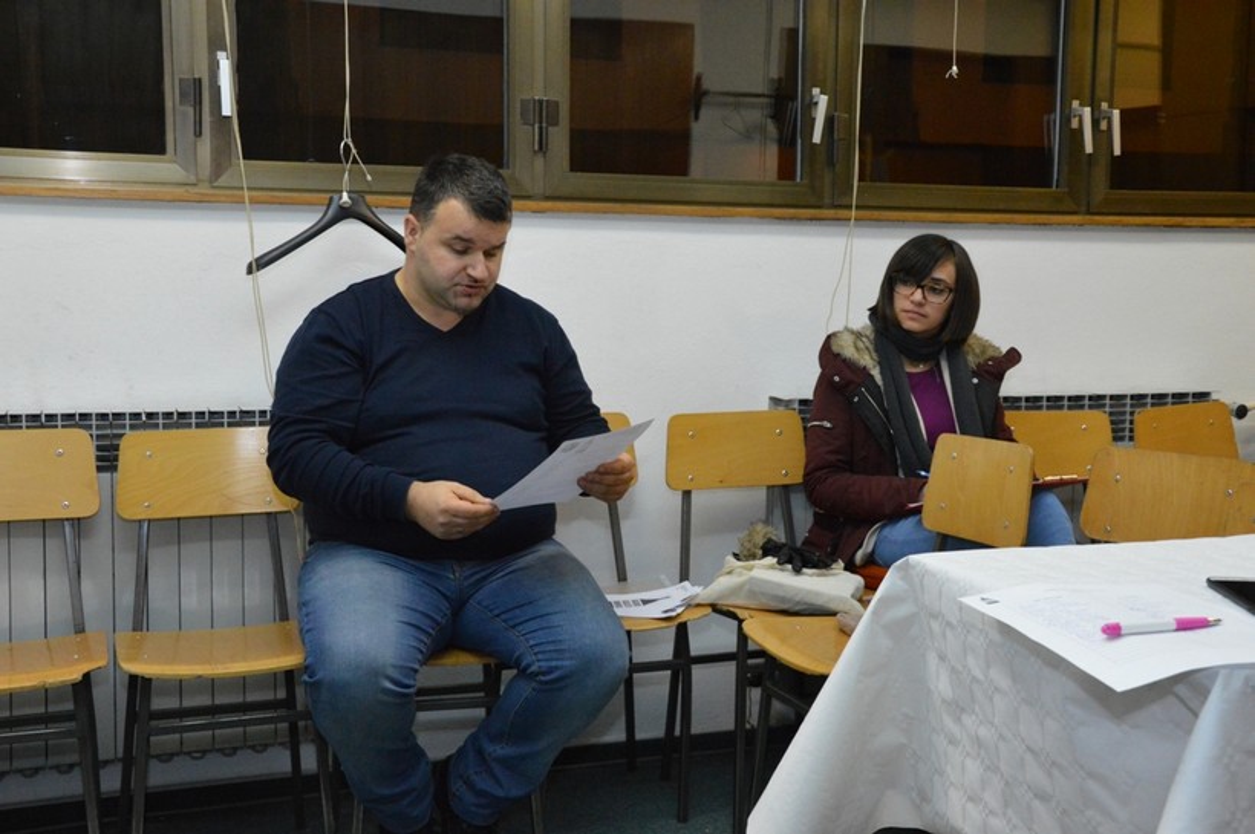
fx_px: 1463
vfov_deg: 31.8
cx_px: 628
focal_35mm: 42
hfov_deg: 46.4
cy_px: 417
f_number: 6.3
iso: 3200
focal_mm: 28
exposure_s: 1/60
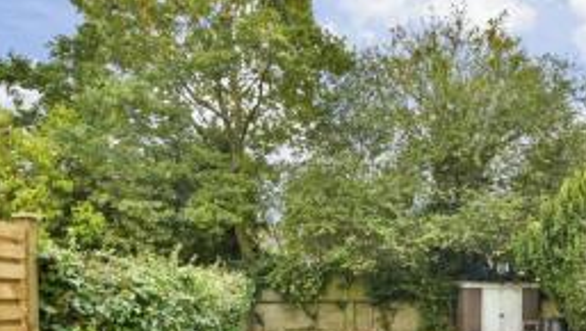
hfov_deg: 60.0
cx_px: 480
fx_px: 451
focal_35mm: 29
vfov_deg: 38.0
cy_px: 286
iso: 500
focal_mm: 10
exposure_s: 1/160
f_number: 6.3
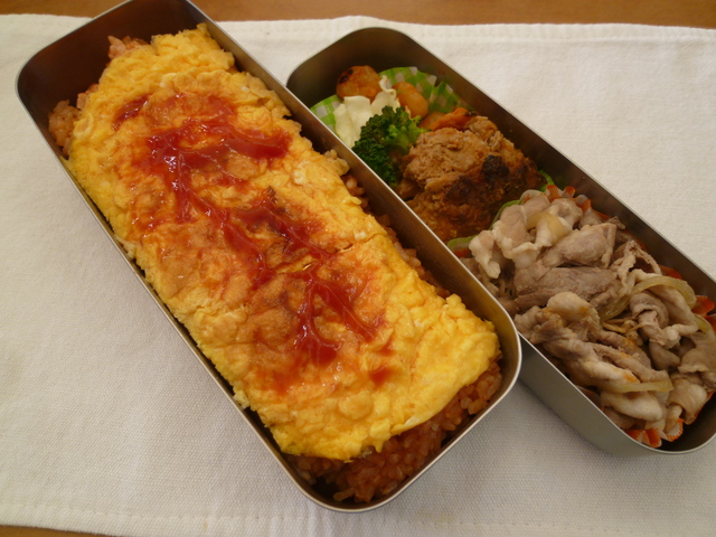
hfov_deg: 71.6
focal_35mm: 24
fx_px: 496
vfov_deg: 56.8
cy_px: 268
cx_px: 358
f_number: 2.2
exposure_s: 1/100
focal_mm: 4.3
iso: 80
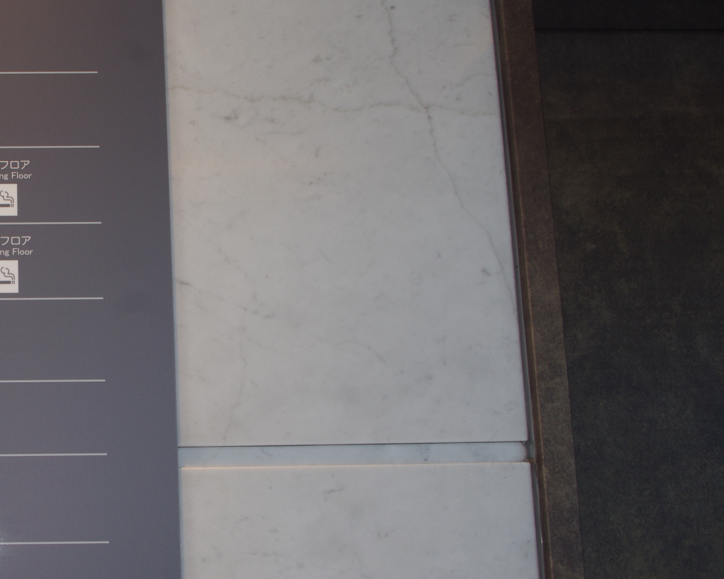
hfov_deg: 28.0
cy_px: 339
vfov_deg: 23.8
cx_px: 13
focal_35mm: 64
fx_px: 1371
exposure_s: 1/20
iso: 200
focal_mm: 23.13
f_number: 7.1
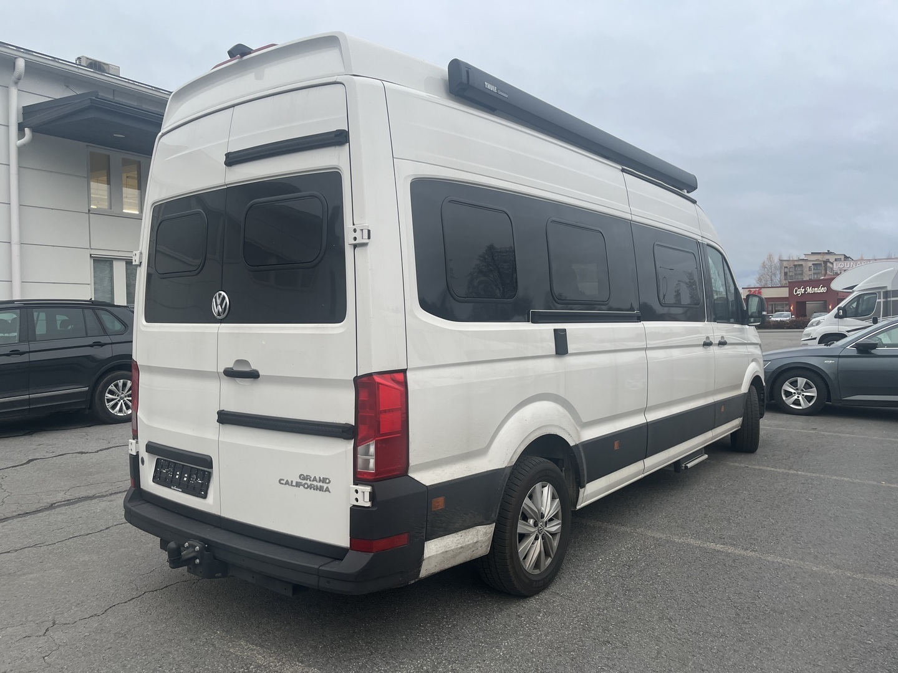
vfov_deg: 53.1
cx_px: 449
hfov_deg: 67.3
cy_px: 336
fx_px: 674
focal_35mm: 26
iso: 50
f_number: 1.6
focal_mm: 5.1
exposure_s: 1/122
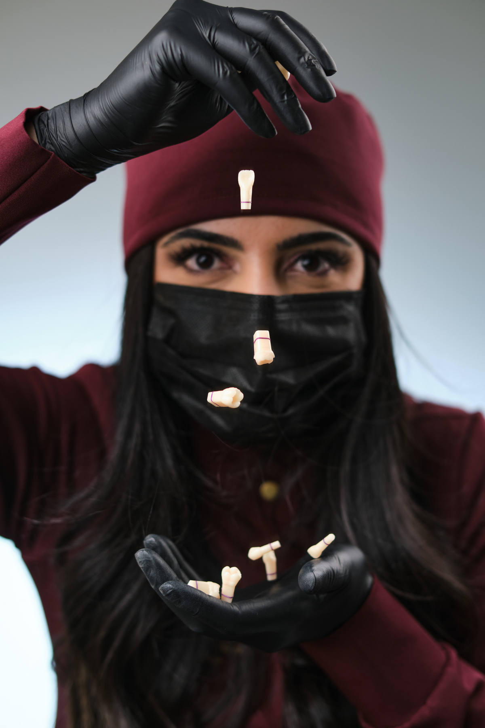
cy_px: 364
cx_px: 242
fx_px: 1516
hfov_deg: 18.2
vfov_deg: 27.0
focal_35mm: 75
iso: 160
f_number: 2
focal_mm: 50
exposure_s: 1/250
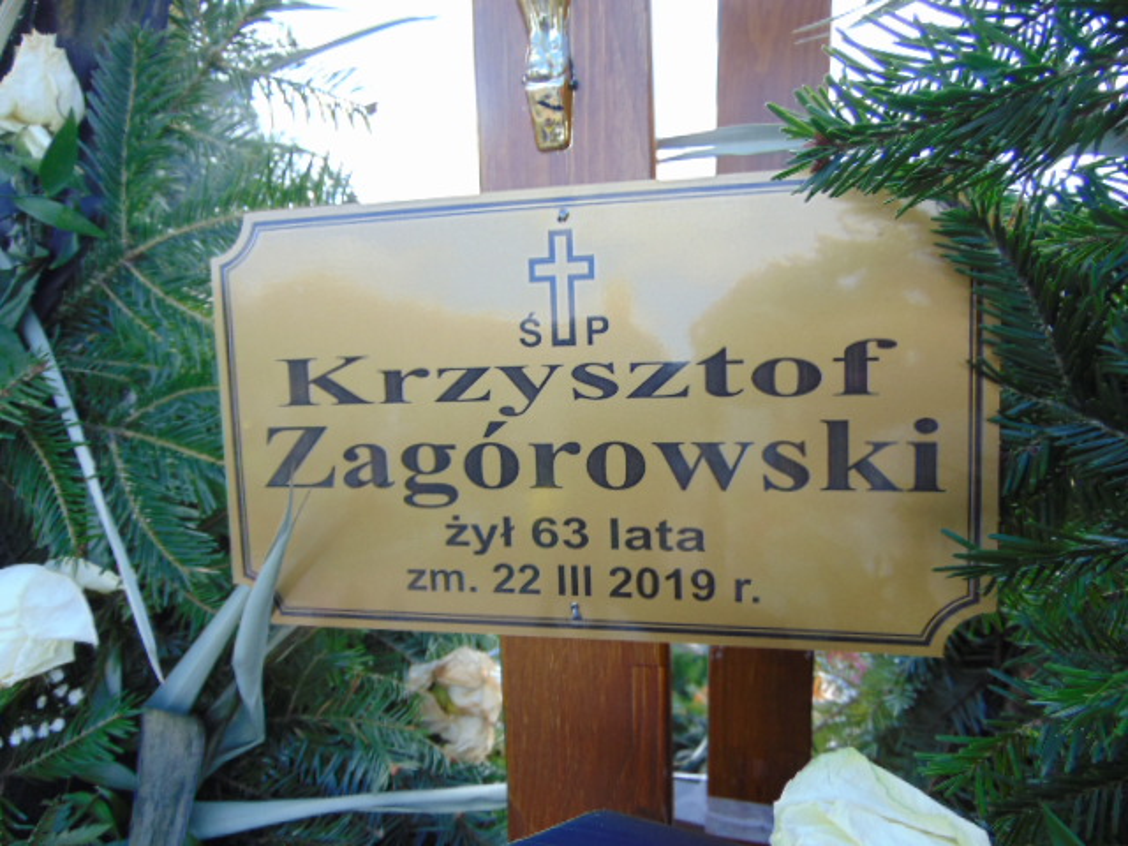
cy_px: 423
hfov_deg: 69.4
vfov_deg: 54.9
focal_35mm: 25
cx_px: 564
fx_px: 815
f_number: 3
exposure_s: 1/200
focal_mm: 4.5
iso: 80
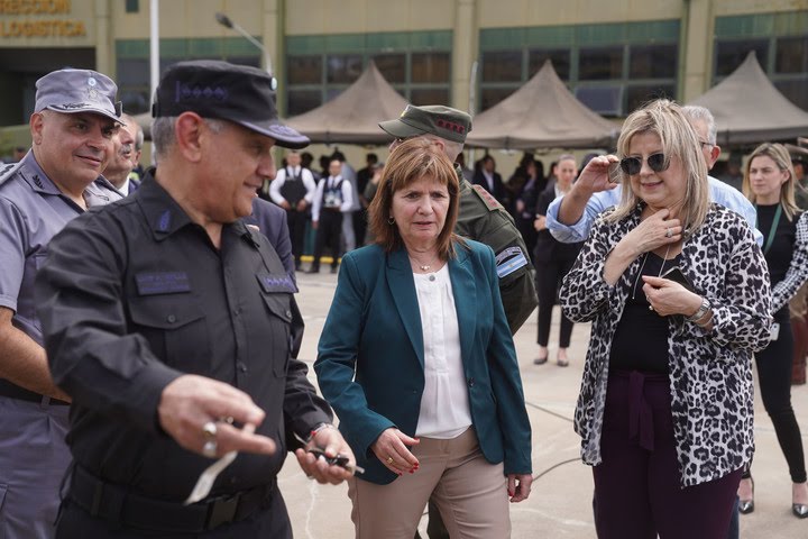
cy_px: 270
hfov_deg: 39.6
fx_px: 1122
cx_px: 404
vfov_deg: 27.0
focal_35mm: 50
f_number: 3.5
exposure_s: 1/1600
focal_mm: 50
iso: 400
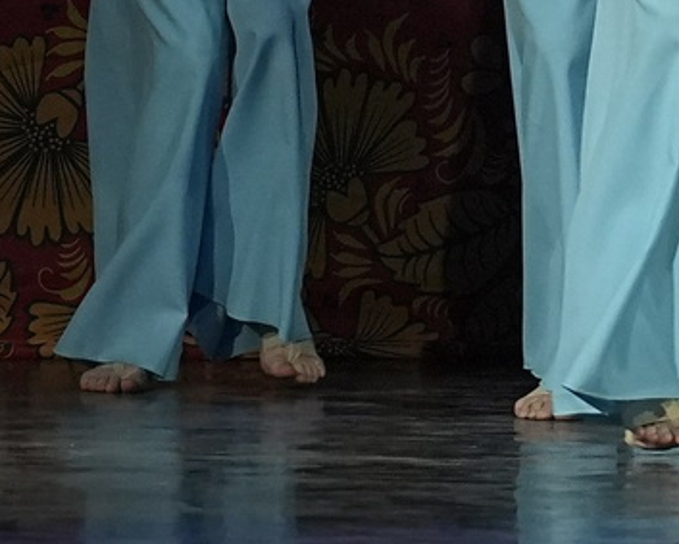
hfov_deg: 2.2
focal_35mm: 857
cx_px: 1902
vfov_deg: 1.8
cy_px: -945
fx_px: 17236
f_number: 4
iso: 2000
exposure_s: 1/400
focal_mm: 126
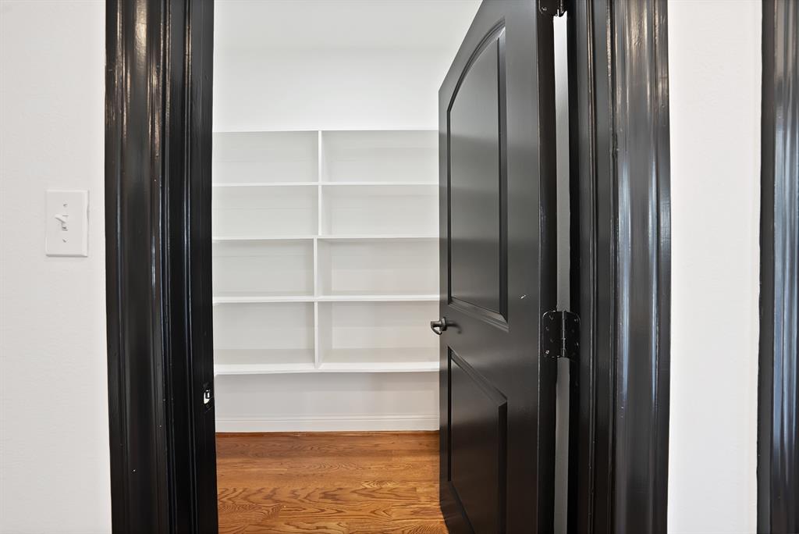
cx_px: 400
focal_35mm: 12
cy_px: 267
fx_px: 266
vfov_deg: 90.1
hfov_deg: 112.6
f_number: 9
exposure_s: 1/3
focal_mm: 12
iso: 1000
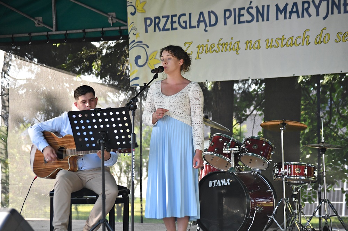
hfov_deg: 16.1
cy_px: 116
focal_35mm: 127
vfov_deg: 10.8
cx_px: 174
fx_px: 1227
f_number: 4.2
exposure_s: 1/500
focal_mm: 85
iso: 1600
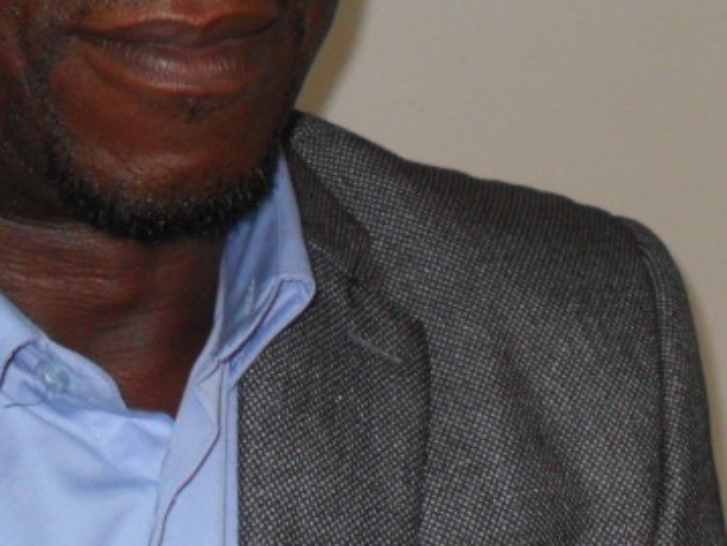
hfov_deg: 19.3
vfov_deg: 14.7
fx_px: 2102
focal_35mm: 100
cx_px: 83
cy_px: 118
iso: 200
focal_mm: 6.3
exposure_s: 1/45
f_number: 3
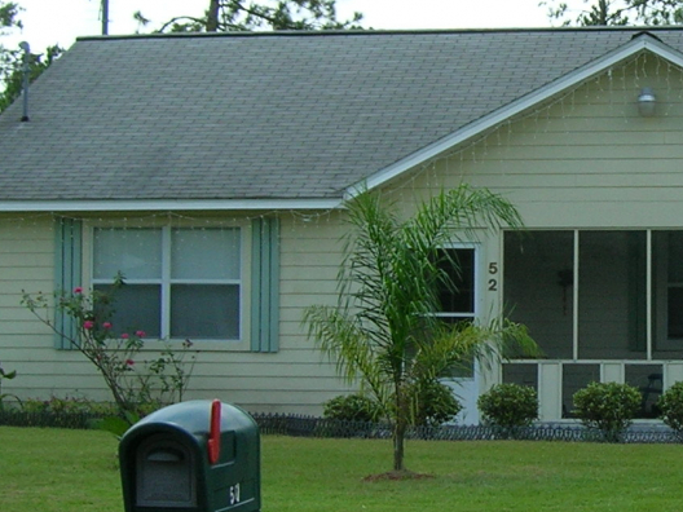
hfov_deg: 18.6
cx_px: 692
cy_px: 262
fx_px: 2032
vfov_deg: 14.4
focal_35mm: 103
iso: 50
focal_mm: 5.7
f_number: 4.9
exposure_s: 1/242
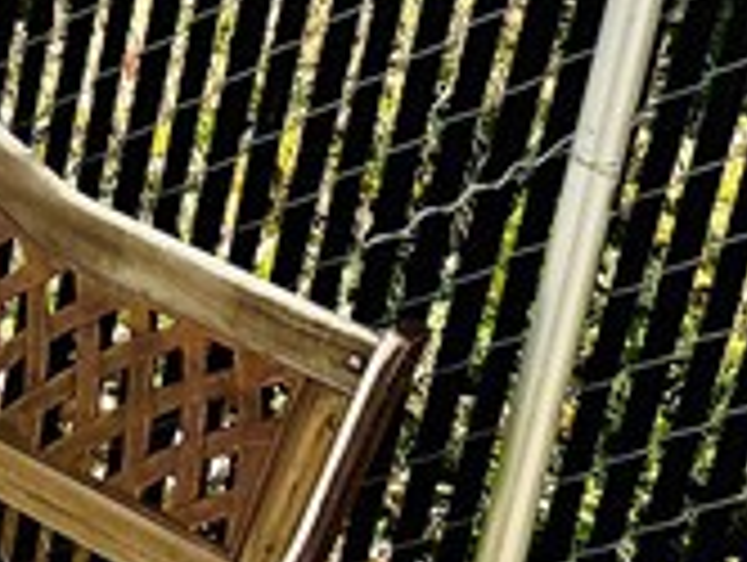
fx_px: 3198
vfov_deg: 9.9
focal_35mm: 148
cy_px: -45
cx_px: -720
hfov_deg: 12.0
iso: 80
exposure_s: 1/1112
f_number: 1.78
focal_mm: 6.76
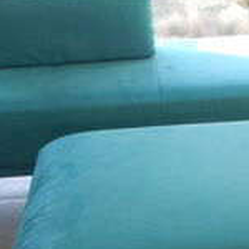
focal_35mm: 96
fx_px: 781
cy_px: 199
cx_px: 171
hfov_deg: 18.0
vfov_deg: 18.0
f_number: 4.2
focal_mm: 6.1
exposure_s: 1/30
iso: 220
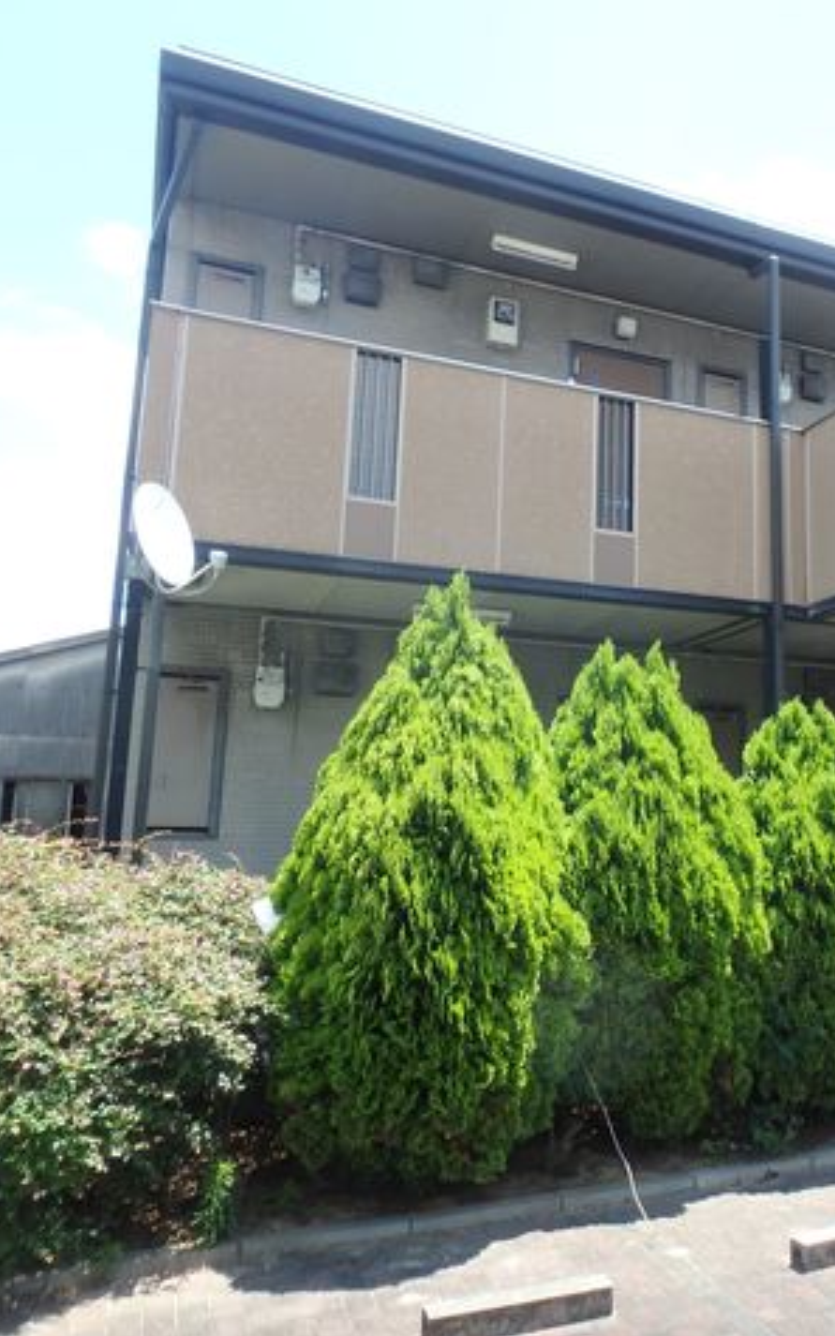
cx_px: 779
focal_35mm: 30
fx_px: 1092
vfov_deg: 62.9
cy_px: 667
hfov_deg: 38.4
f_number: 3.5
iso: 125
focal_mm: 3.7
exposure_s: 1/400
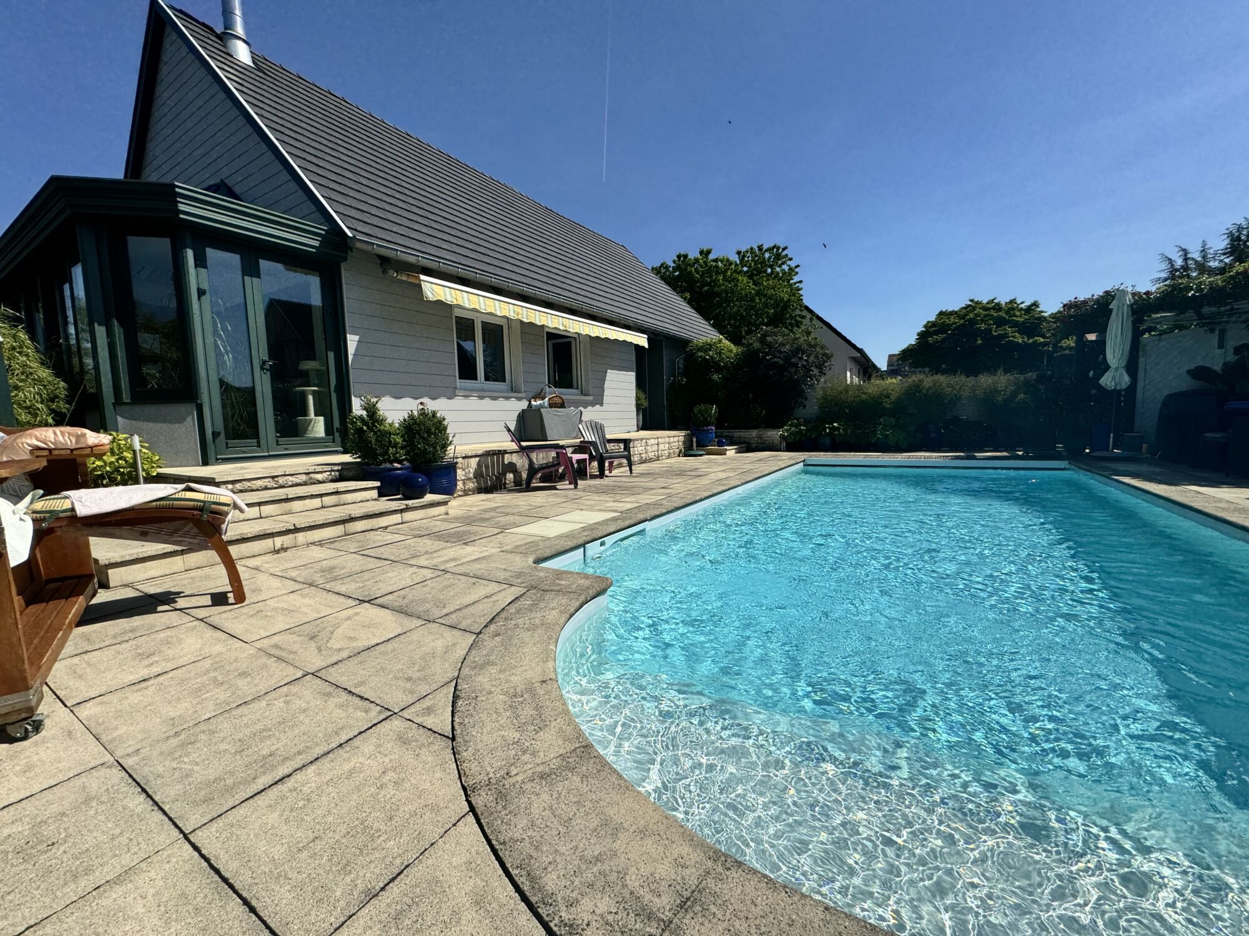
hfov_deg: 102.1
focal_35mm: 14
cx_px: 624
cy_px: 468
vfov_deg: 85.7
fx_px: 505
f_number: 2.2
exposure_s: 1/4630
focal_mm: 2.22
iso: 50
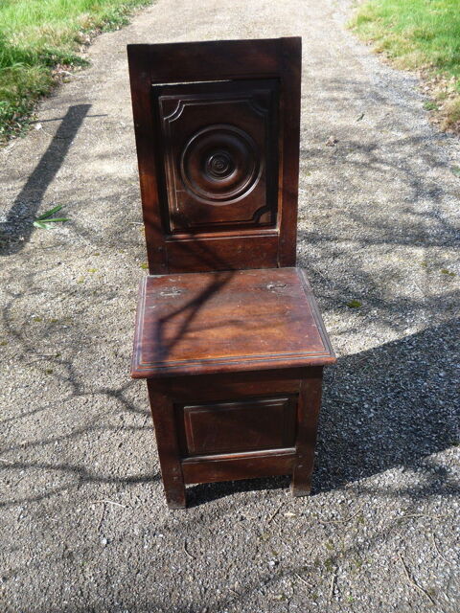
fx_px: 532
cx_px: 230
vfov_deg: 60.0
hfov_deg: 46.8
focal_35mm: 30
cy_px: 306
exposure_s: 1/160
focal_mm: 5.2
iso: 100
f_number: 4
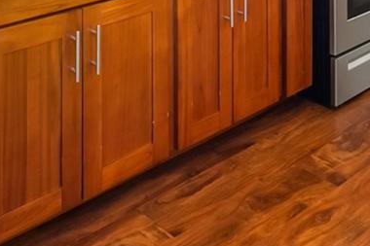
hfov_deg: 33.9
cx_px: 152
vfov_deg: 18.1
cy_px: -200
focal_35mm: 59
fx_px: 606
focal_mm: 14
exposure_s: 1/30
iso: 100
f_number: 6.3
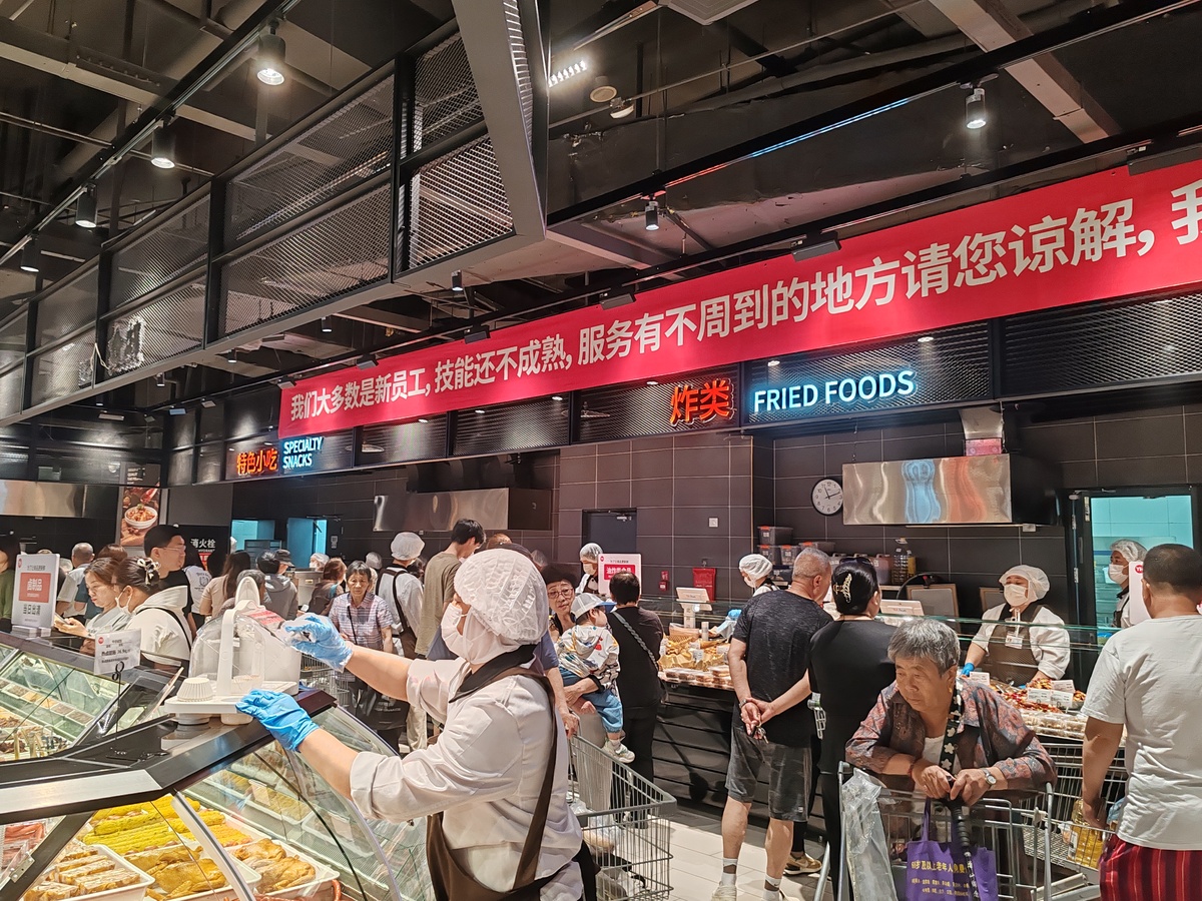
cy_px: 450
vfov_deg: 51.4
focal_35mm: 27
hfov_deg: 65.3
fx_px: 938
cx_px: 601
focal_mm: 6.12
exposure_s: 1/100
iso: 800
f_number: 1.9
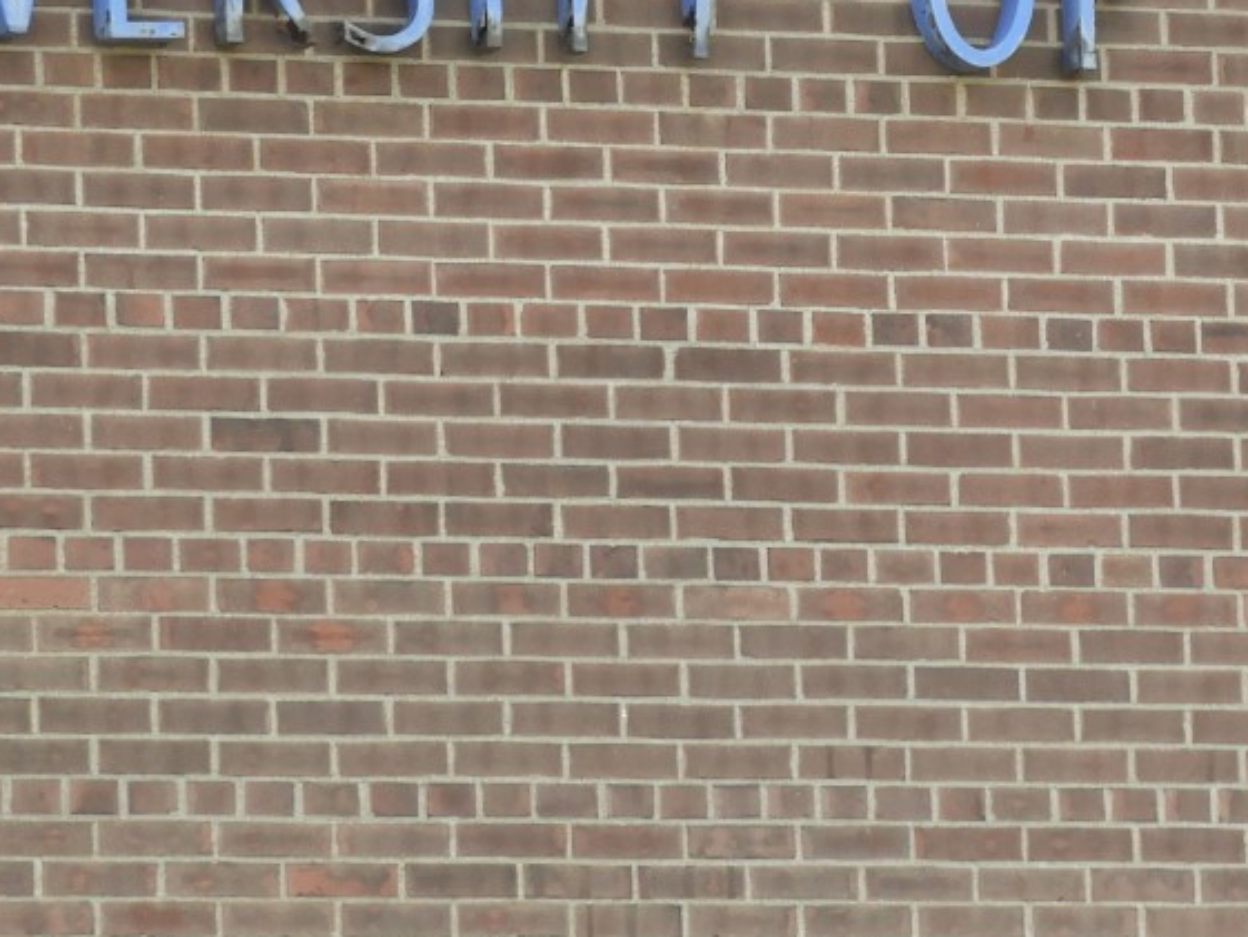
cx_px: 1110
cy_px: -160
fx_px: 13883
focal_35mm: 385
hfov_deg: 5.1
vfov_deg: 3.9
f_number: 5.2
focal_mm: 26.9
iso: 100
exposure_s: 1/125
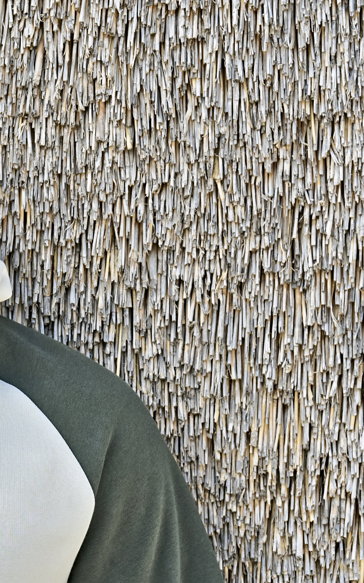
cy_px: 445
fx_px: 5111
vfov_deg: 6.5
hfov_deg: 4.0
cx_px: -420
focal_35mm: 322
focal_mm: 87
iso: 640
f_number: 5
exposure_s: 1/800
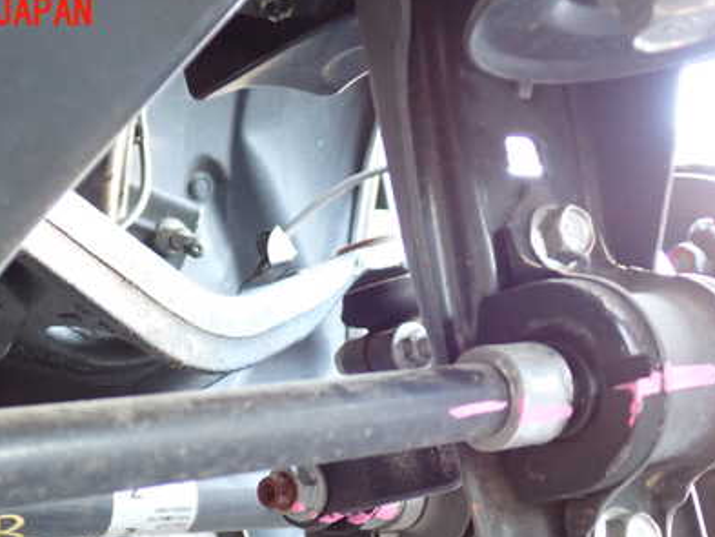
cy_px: 400
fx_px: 1198
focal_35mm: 58
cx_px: 307
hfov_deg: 33.2
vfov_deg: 25.0
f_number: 2.7
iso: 800
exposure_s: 1/20
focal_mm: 6.83
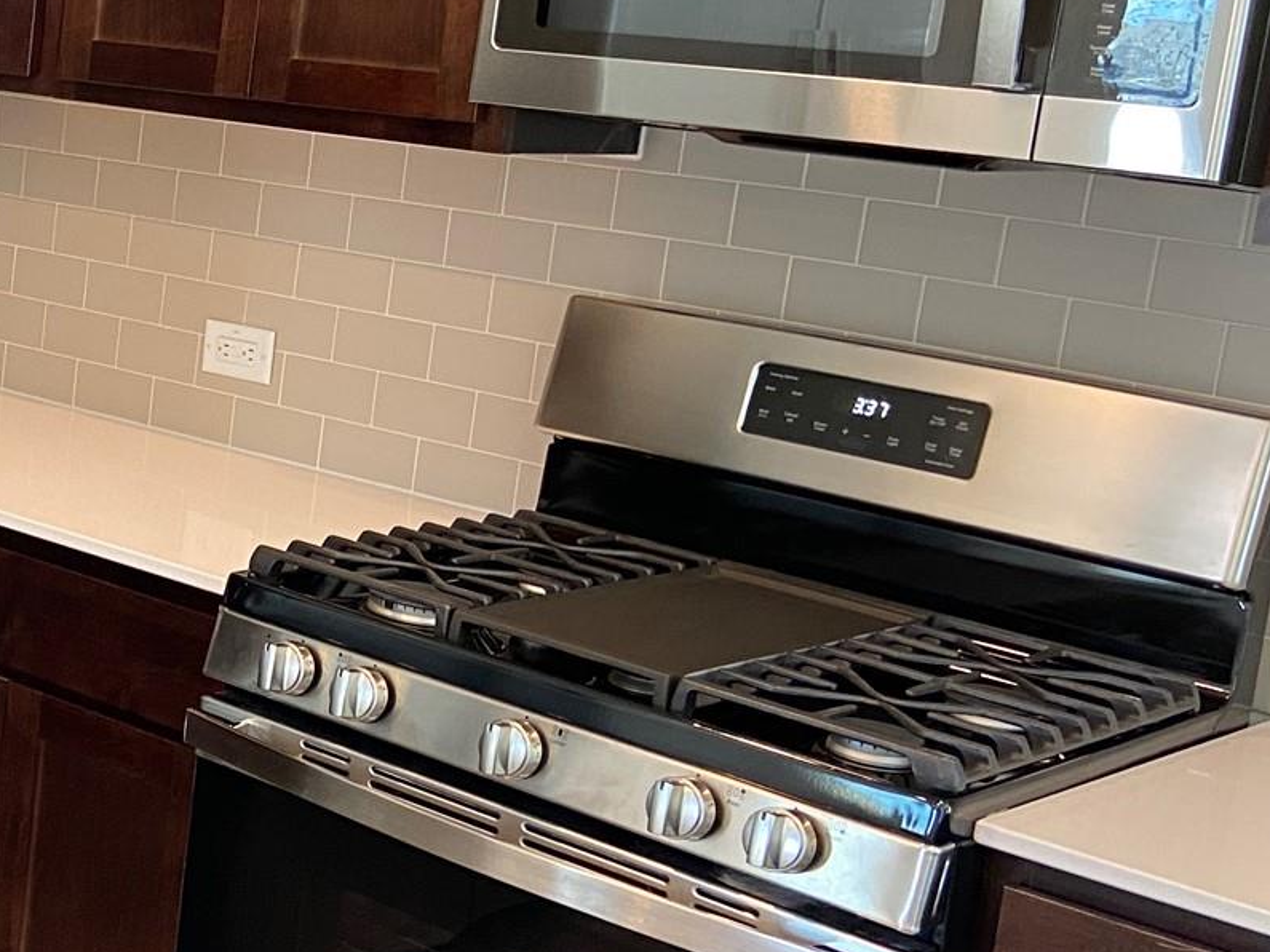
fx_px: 2458
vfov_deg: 21.9
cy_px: 383
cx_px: -264
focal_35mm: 67
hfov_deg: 25.8
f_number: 1.8
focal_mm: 4.25
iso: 200
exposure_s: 1/60
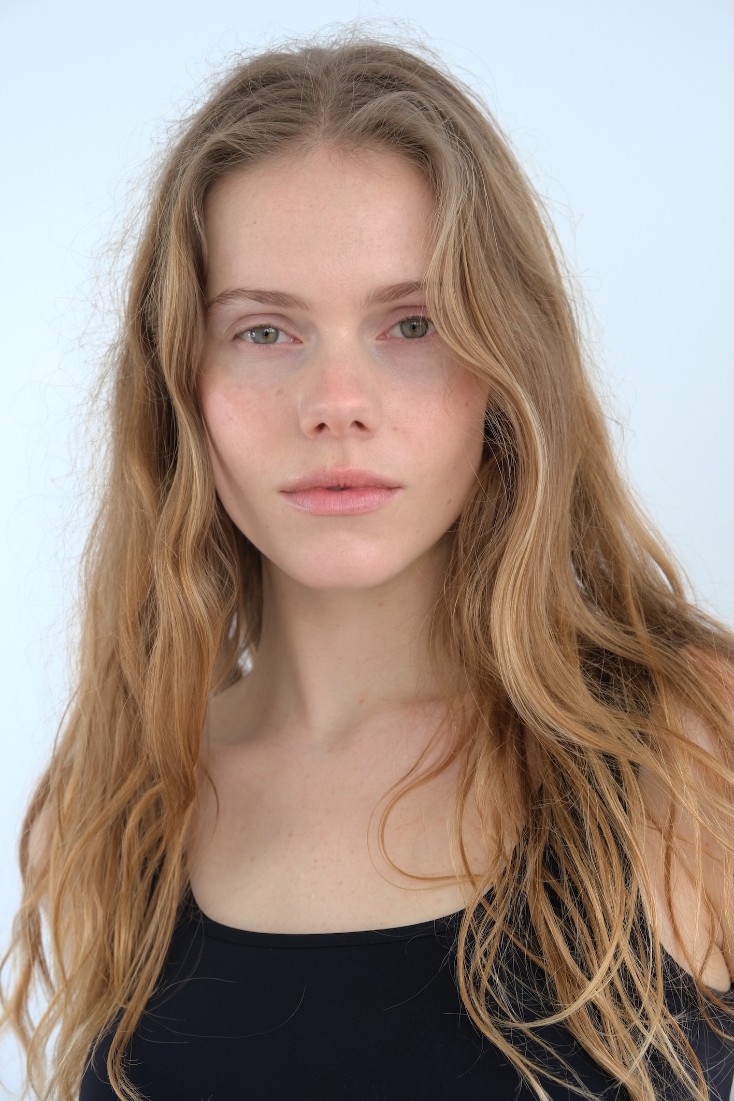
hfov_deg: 28.6
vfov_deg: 41.9
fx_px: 1438
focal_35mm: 47
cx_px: 367
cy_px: 550
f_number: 5
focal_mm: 31.5
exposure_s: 1/125
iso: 500
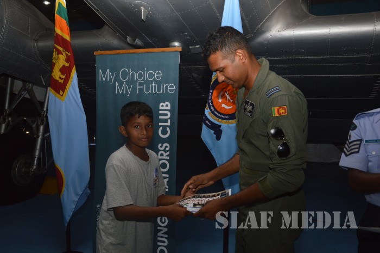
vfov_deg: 22.6
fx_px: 633
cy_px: 126
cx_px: 190
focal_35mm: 60
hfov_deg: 33.4
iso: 400
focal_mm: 40
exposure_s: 1/100
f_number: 7.1
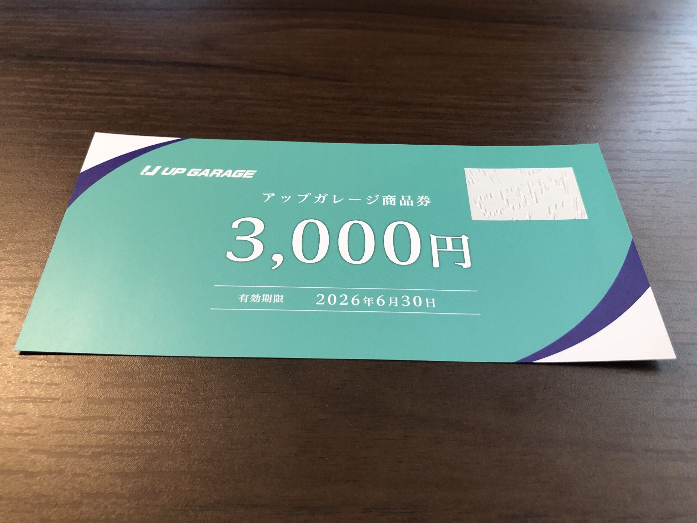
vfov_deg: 49.7
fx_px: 564
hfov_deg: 63.4
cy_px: 262
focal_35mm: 28
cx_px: 348
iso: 64
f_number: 1.8
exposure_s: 1/15
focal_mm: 3.99
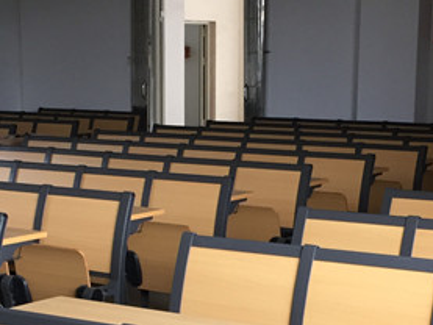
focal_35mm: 89
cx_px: 227
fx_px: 1114
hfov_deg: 22.0
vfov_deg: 16.4
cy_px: 298
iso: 64
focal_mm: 4.15
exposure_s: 1/30
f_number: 2.2
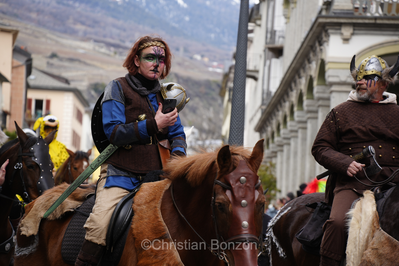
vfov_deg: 10.3
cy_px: 133
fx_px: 1477
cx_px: 200
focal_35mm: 133
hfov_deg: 15.4
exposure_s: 1/250
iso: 250
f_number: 6.3
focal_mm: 133.3
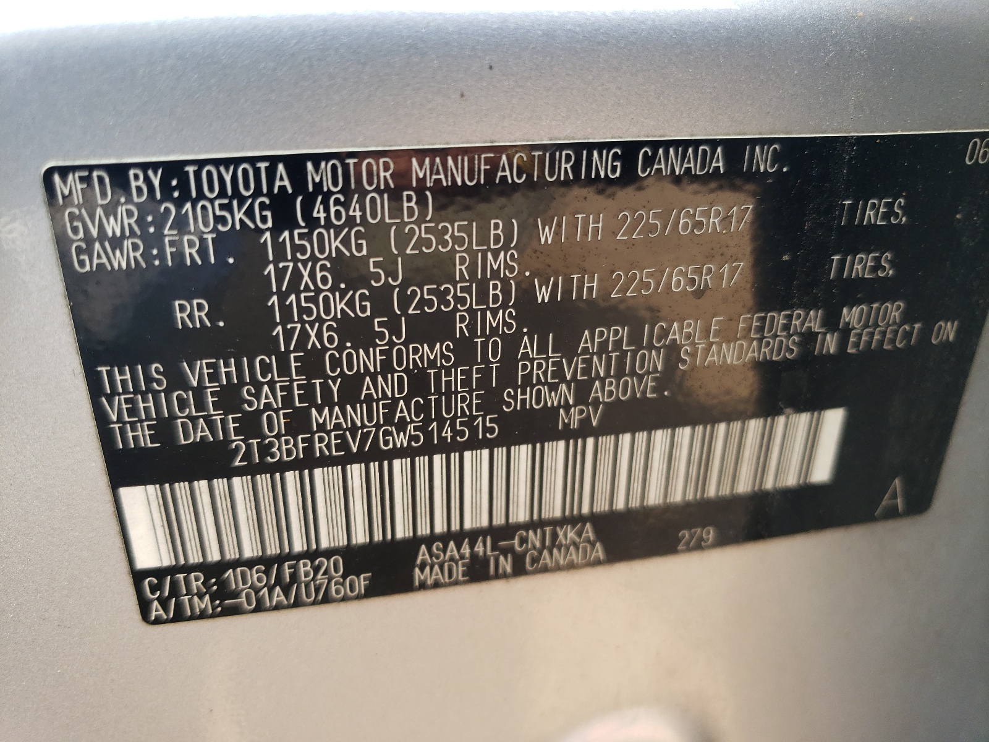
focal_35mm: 26
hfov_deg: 67.3
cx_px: 494
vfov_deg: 53.1
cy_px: 371
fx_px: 743
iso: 50
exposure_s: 1/159
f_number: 1.5
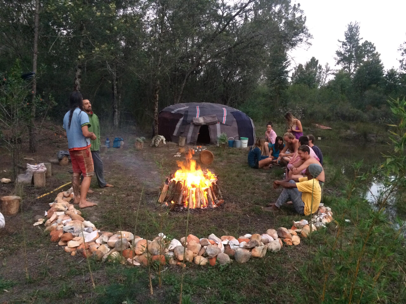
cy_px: 152
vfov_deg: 48.2
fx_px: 340
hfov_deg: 61.7
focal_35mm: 29
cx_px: 203
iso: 320
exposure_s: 1/25
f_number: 2.2
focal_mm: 4.15
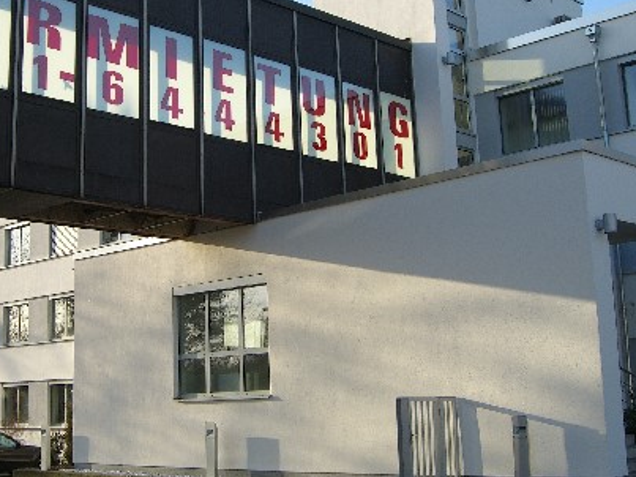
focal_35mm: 55
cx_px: 231
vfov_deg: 26.5
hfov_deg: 34.7
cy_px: 192
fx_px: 1010
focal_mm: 7.9
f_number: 4
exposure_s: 1/320
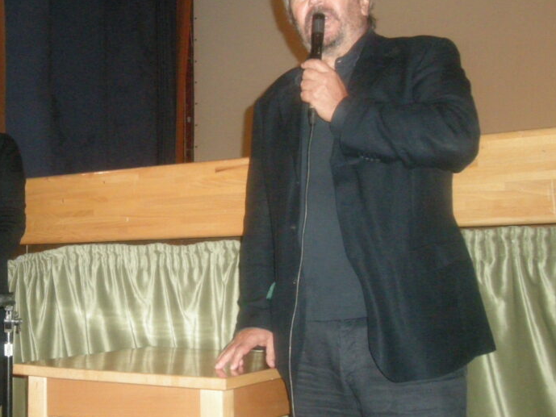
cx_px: 150
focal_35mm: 55
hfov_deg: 34.3
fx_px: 884
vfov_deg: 26.6
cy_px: 208
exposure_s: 1/60
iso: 812
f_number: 2.8
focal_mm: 7.9
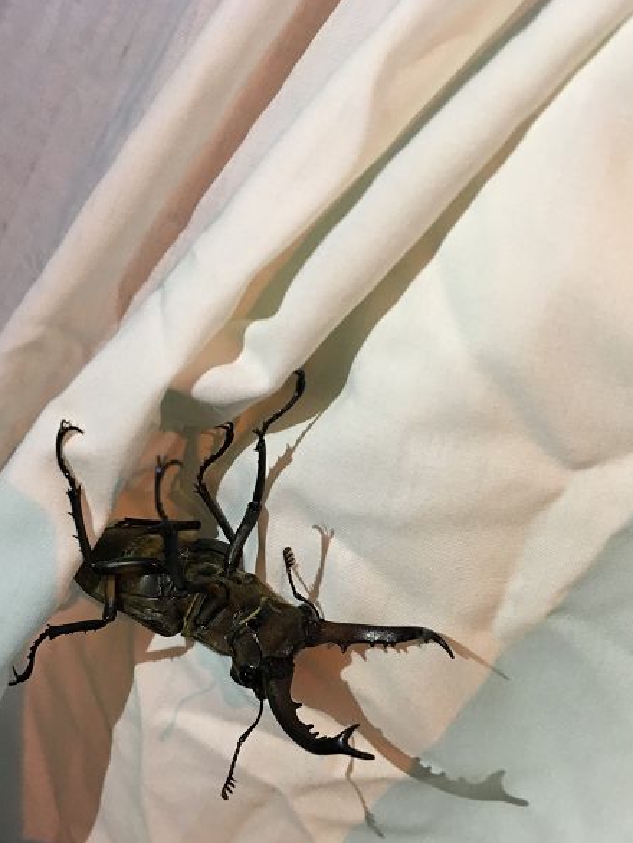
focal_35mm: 38
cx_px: 247
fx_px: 926
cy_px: 524
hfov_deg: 37.6
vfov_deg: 48.5
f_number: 2.2
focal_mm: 4.15
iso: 200
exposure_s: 1/30
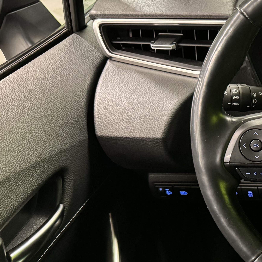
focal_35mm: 69
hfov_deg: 21.3
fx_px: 591
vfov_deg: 24.4
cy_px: 226
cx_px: 385
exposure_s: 1/33
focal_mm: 6.76
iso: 1000
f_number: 1.78
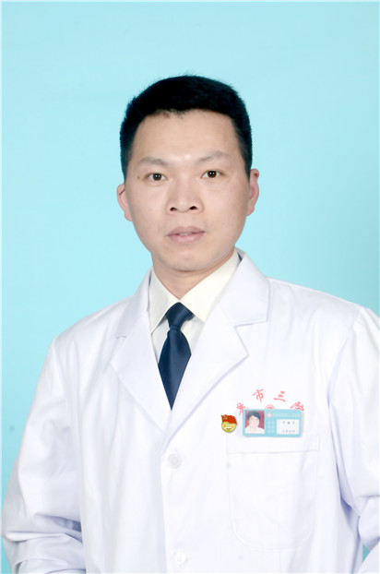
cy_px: 287
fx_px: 1789
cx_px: 190
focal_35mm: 112
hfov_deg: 12.1
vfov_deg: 18.2
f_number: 13
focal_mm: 75
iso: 100
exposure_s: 1/160
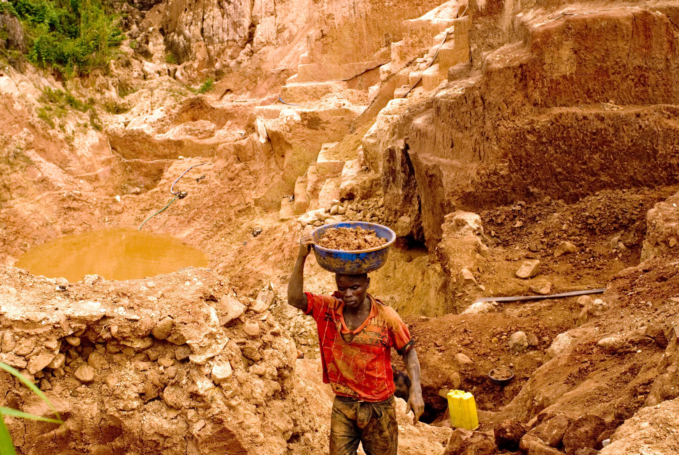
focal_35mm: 42
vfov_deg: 32.0
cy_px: 228
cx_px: 340
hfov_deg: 46.3
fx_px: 793
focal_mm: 28
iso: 320
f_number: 5.6
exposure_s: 1/400
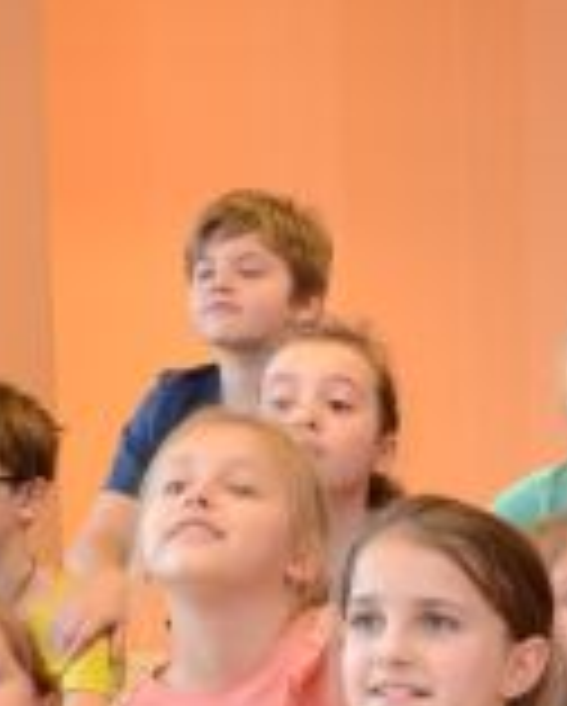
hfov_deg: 12.3
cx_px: 909
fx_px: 2470
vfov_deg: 15.6
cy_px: 866
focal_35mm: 118
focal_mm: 22
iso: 1250
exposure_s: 1/80
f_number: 7.1
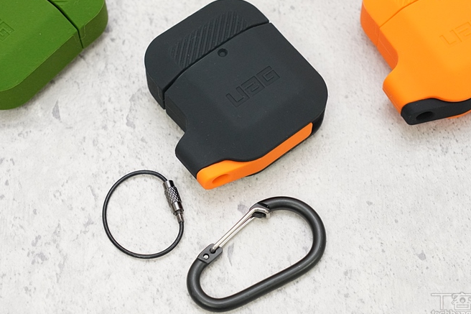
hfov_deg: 25.7
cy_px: 152
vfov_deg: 17.3
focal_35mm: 79
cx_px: 243
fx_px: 1033
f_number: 7.1
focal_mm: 48
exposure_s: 1/125
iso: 3200
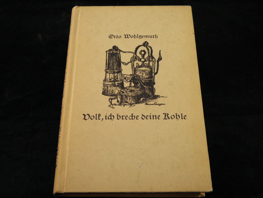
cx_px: 132
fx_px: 357
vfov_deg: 30.9
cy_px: 99
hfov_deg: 40.4
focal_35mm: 47
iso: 100
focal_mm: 8.6
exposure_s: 1/40
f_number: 3.9
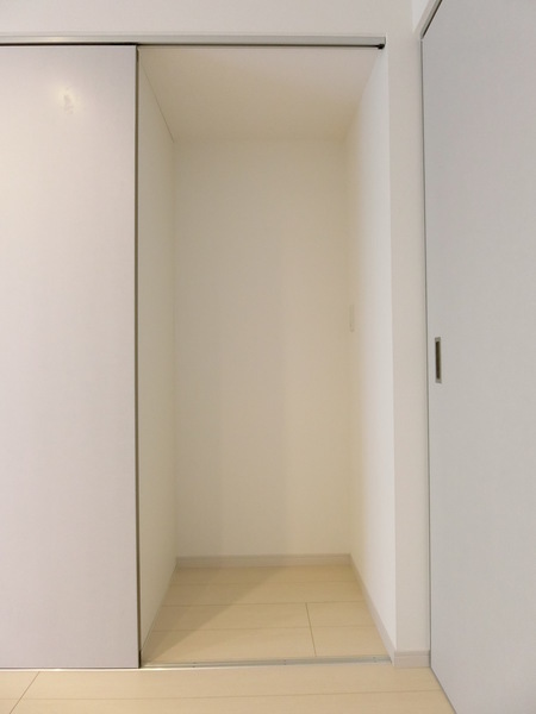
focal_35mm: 19
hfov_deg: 68.7
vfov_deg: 84.7
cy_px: 357
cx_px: 268
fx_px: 392
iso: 400
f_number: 2.7
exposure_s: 1/80
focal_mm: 4.06
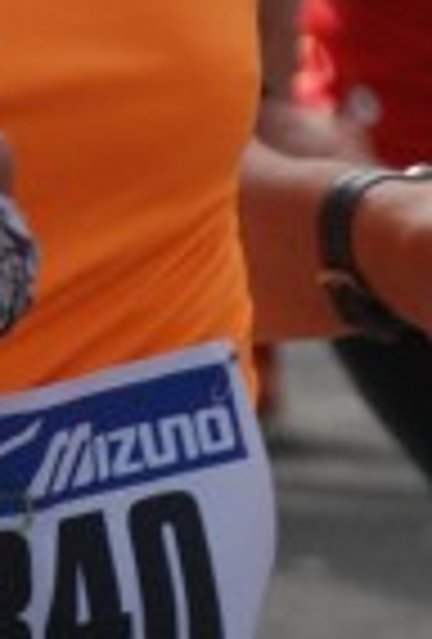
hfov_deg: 2.4
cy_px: -90
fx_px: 10143
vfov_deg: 3.6
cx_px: -25
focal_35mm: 569
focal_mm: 90
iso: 1000
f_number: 5.6
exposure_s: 1/1250
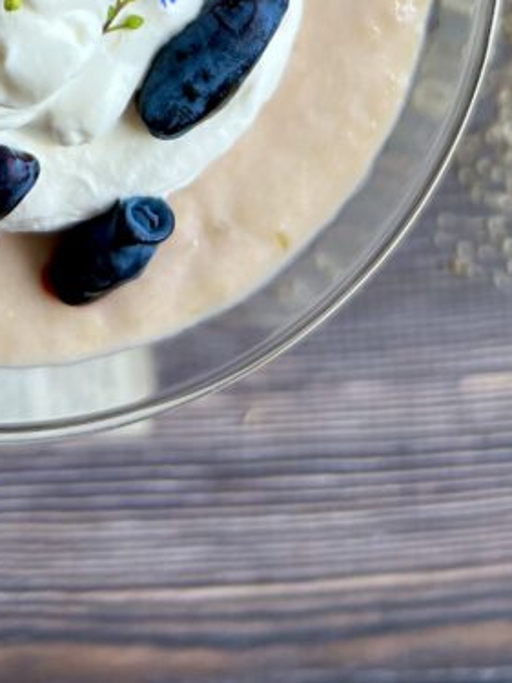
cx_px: 62
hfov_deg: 20.3
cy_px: -219
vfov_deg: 23.9
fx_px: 1401
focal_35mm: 71
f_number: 1.5
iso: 40
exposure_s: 1/189
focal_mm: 5.7
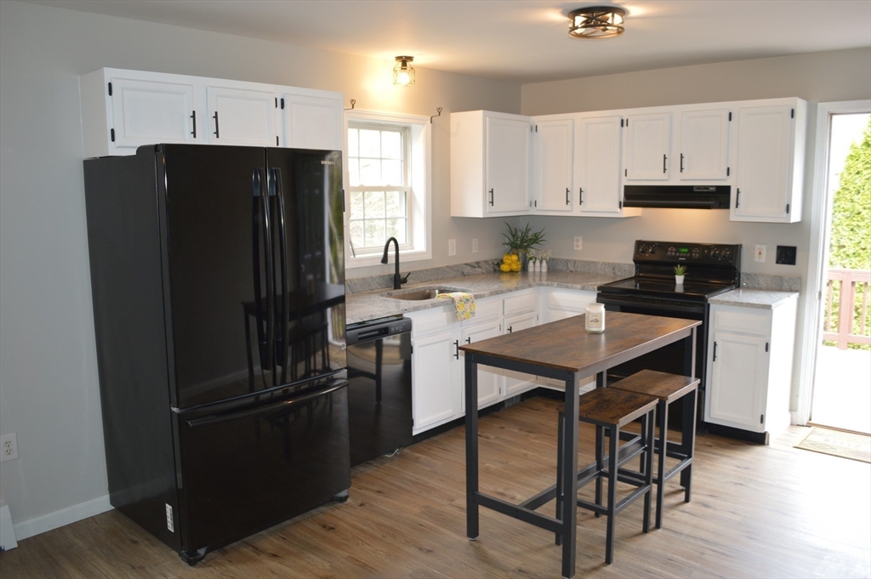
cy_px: 290
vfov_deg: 47.9
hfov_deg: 67.4
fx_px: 653
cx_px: 436
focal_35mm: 27
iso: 180
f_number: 3.5
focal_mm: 18
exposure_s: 1/30
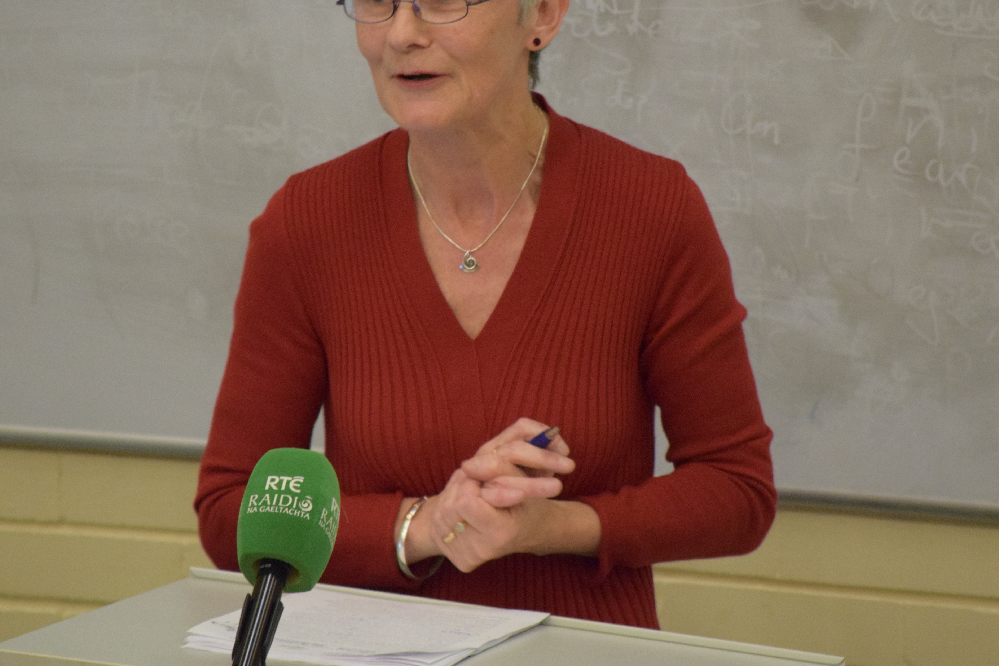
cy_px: 247
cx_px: 524
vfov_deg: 3.0
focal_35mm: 453
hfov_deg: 4.6
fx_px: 12570
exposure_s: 1/25
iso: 3200
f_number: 5.3
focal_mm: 240
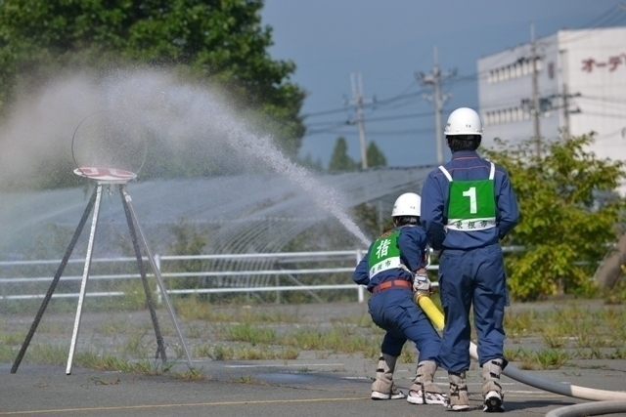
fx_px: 5739
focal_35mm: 330
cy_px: 208
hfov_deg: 6.2
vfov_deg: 4.2
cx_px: 313
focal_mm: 220
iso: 360
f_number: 7.1
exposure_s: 1/2000
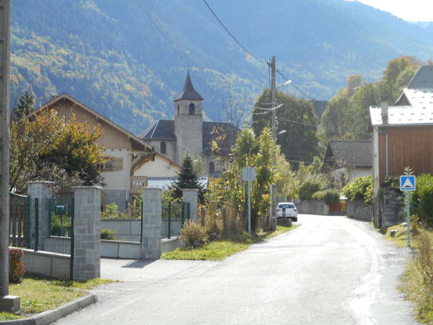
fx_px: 1113
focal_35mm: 89
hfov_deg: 22.0
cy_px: 162
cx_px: 216
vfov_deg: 16.6
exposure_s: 1/160
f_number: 5.6
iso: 80
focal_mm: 15.9
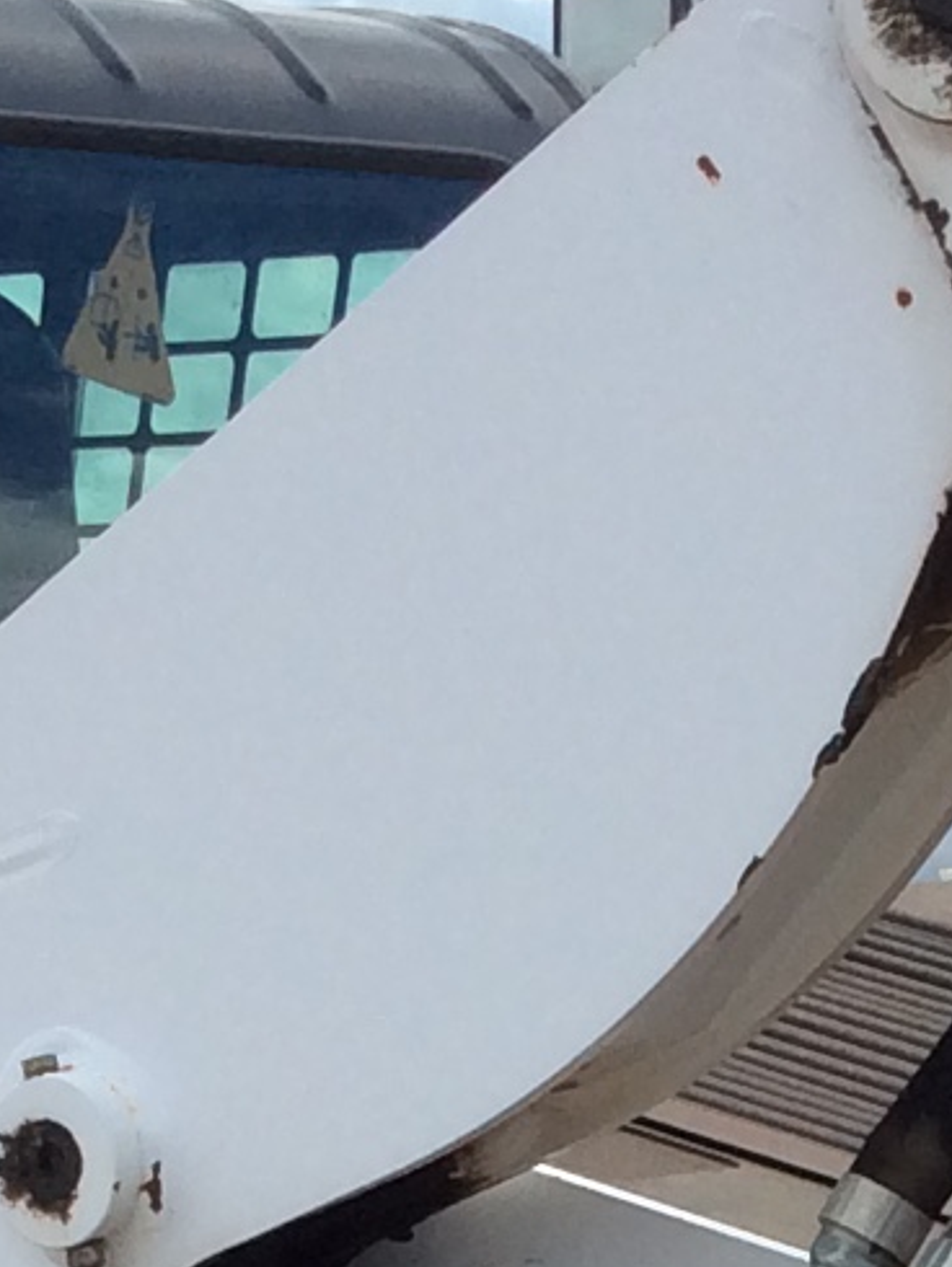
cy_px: 2190
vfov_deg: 11.0
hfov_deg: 8.8
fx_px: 6192
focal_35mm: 169
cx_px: 448
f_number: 2.4
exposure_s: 1/1021
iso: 32
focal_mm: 3.3
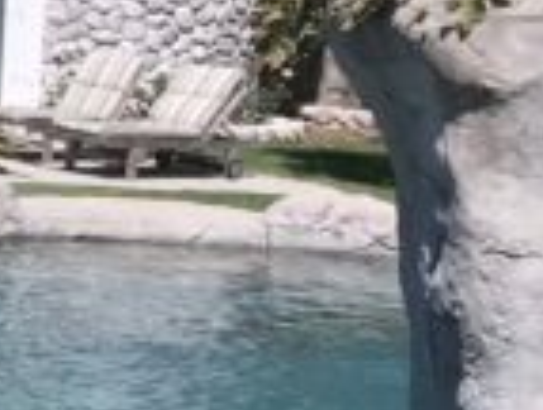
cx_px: -668
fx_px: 2359
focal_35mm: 150
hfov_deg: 11.4
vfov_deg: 9.9
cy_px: 118
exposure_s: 1/2817
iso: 20
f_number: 1.8
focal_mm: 3.99
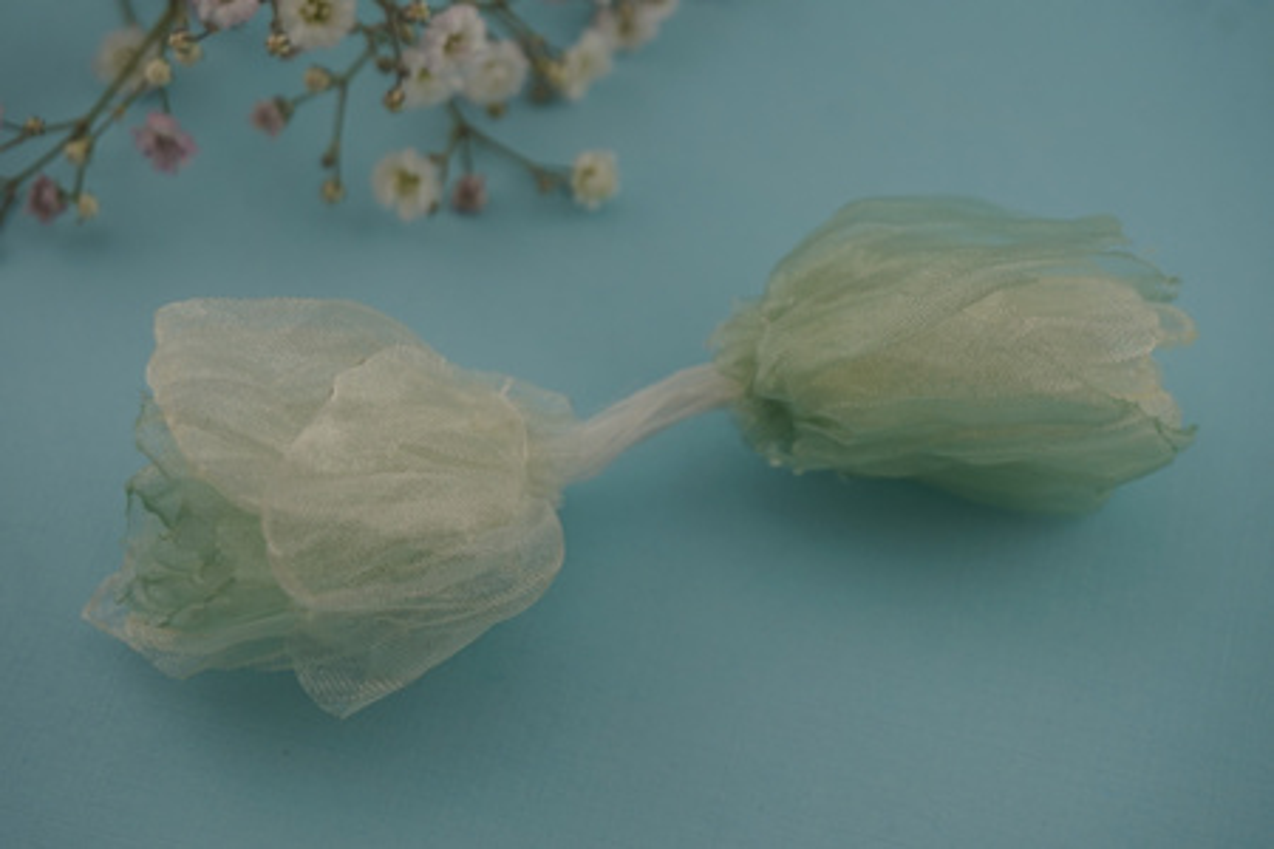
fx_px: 2389
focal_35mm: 68
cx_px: 637
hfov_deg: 29.9
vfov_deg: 20.2
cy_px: 424
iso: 100
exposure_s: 1/100
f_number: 7.1
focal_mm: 45
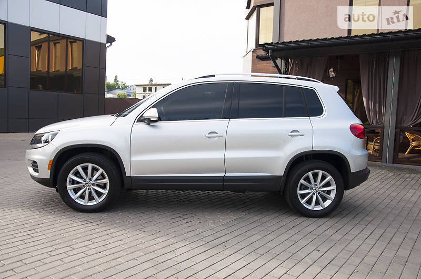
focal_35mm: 32
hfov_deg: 59.6
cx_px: 210
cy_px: 140
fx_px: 368
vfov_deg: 41.6
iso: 100
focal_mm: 21
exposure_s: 1/500
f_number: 5.6
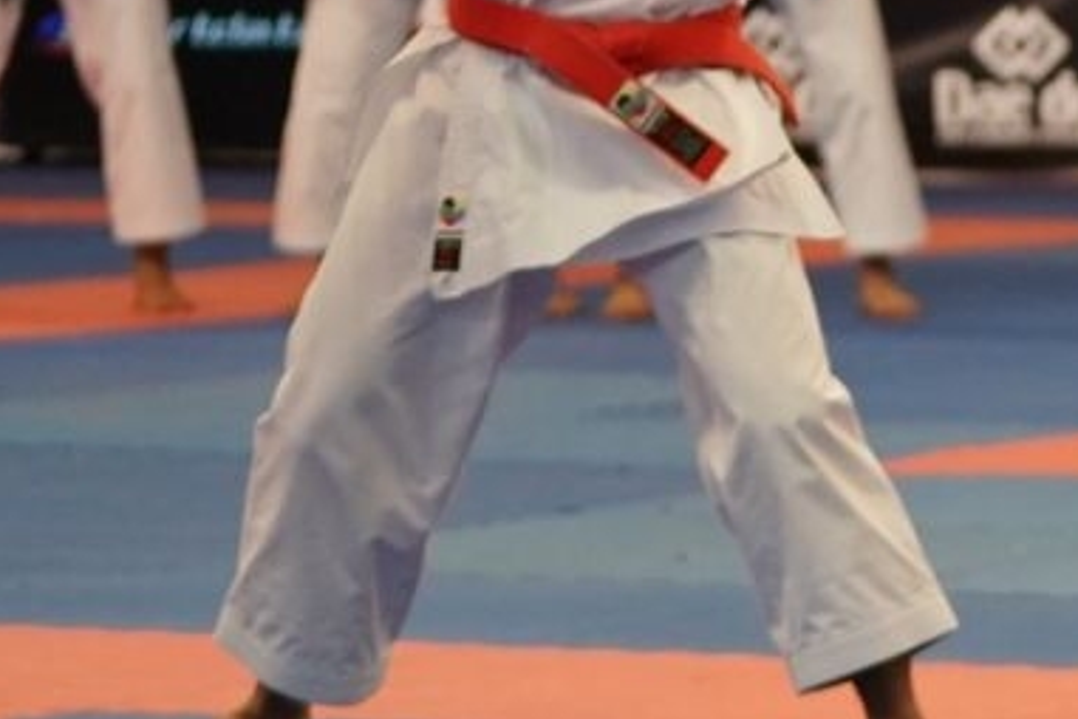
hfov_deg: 6.0
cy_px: 204
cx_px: 2532
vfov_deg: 4.2
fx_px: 9911
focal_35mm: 331
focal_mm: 70
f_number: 2.8
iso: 1250
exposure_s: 1/500
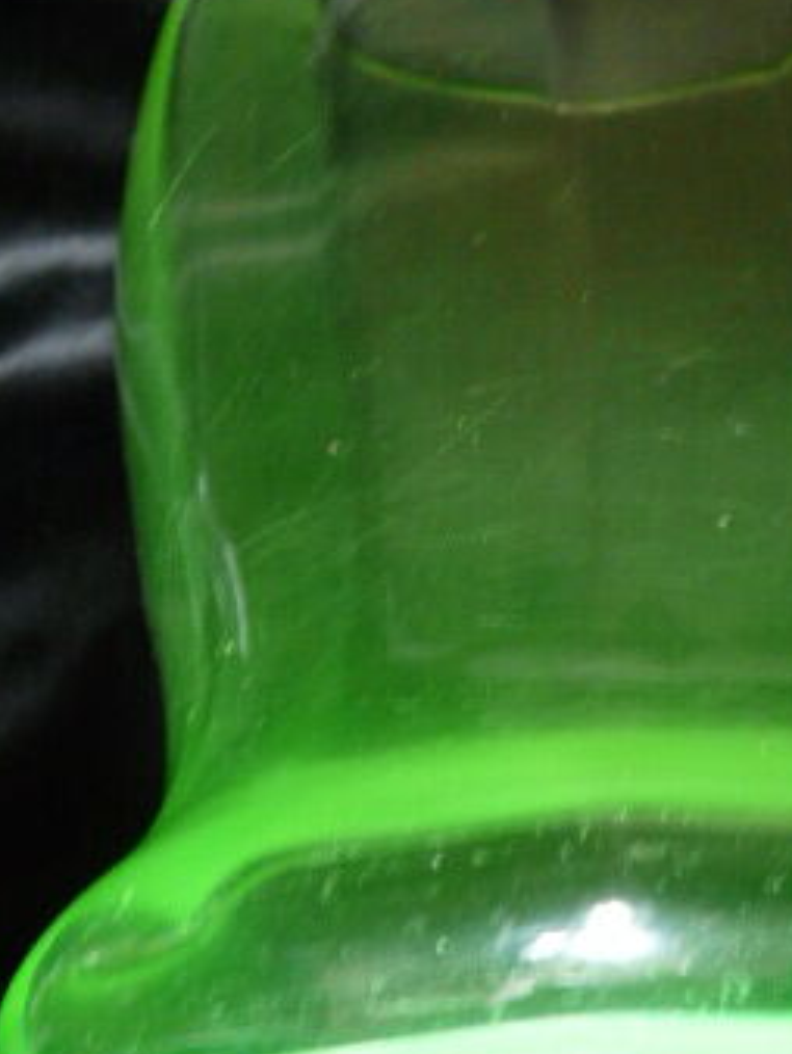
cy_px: 602
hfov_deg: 27.2
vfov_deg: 36.1
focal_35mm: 53
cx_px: 586
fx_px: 1615
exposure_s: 1/10
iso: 200
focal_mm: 4.6
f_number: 2.8
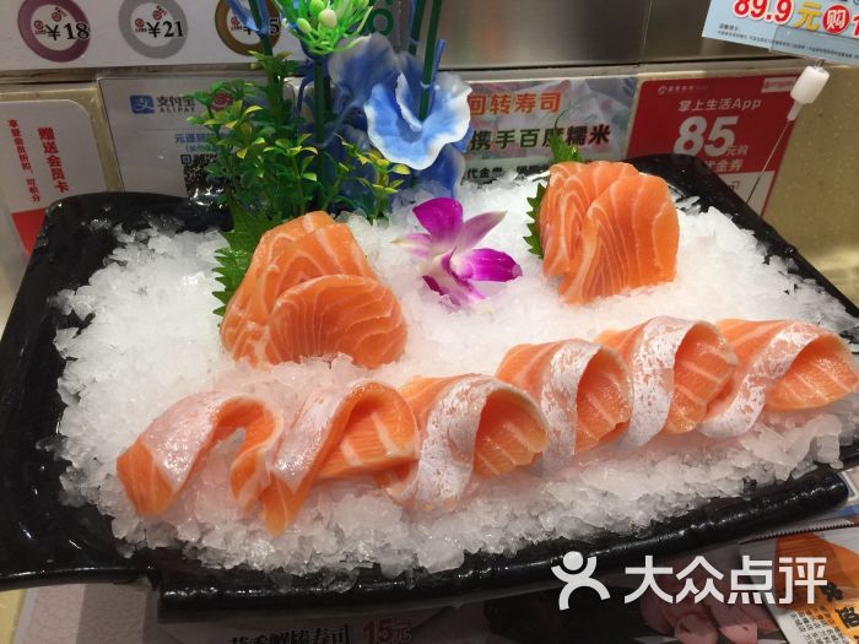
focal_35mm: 29
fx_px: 720
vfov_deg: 48.2
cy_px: 322
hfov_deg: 61.7
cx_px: 430
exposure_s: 1/33
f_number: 2.2
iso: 40
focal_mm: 4.15
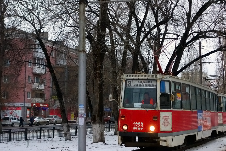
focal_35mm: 75
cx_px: 148
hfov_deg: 26.9
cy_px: 78
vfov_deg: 18.2
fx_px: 471
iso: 1000
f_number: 3.5
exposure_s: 1/500
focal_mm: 20.19
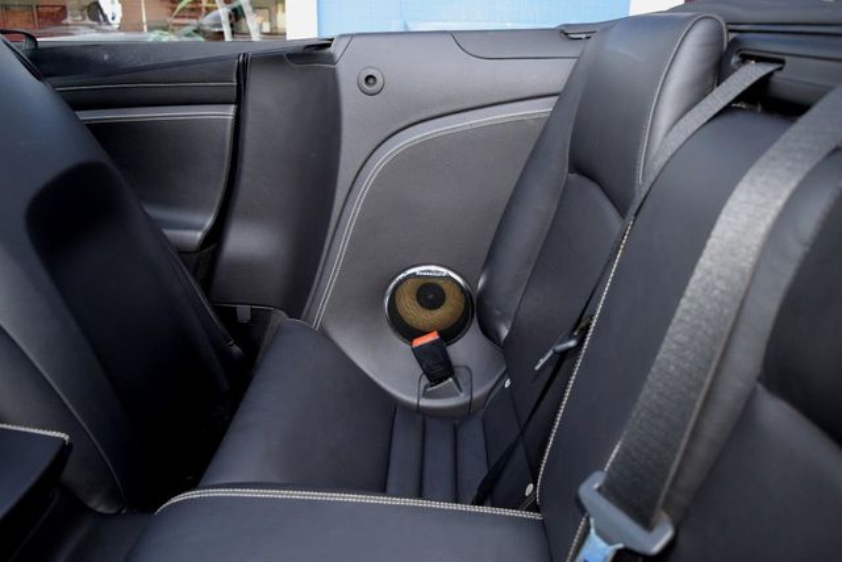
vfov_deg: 43.6
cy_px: 281
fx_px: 702
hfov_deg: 61.9
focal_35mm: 30
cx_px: 421
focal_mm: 20
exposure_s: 1/80
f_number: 4.5
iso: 800
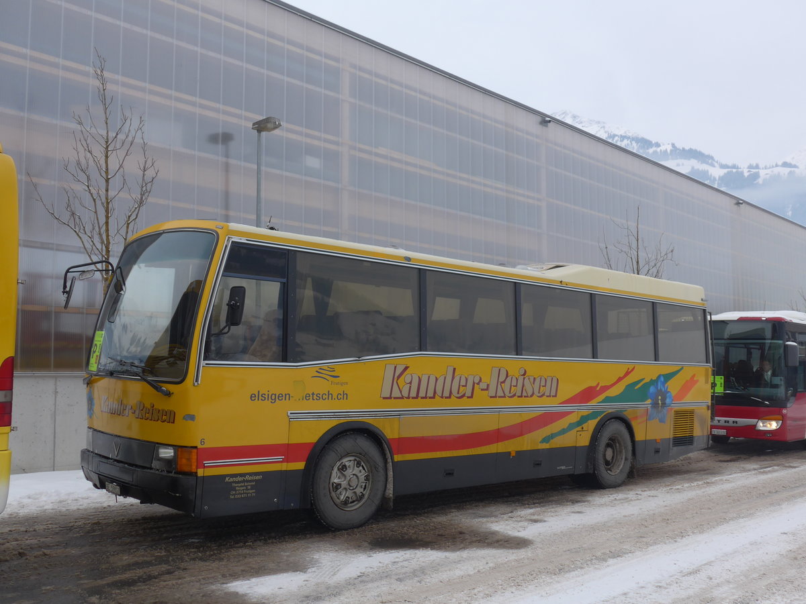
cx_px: 403
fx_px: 838
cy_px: 302
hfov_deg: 51.4
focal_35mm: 36
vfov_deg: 39.7
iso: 80
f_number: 2.8
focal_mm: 7.5
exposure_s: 1/250
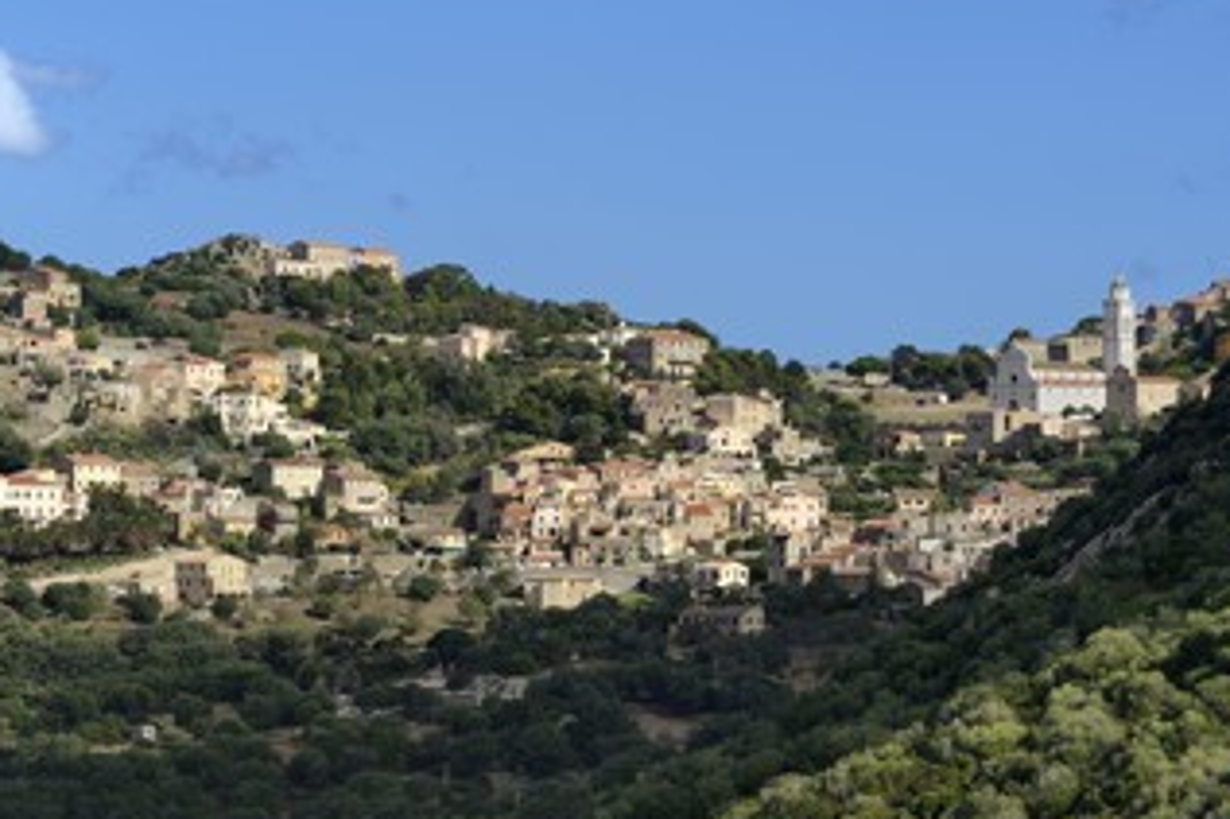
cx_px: 551
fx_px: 7239
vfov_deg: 6.5
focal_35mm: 212
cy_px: 365
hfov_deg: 9.7
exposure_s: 1/250
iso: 200
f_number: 14
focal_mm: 160
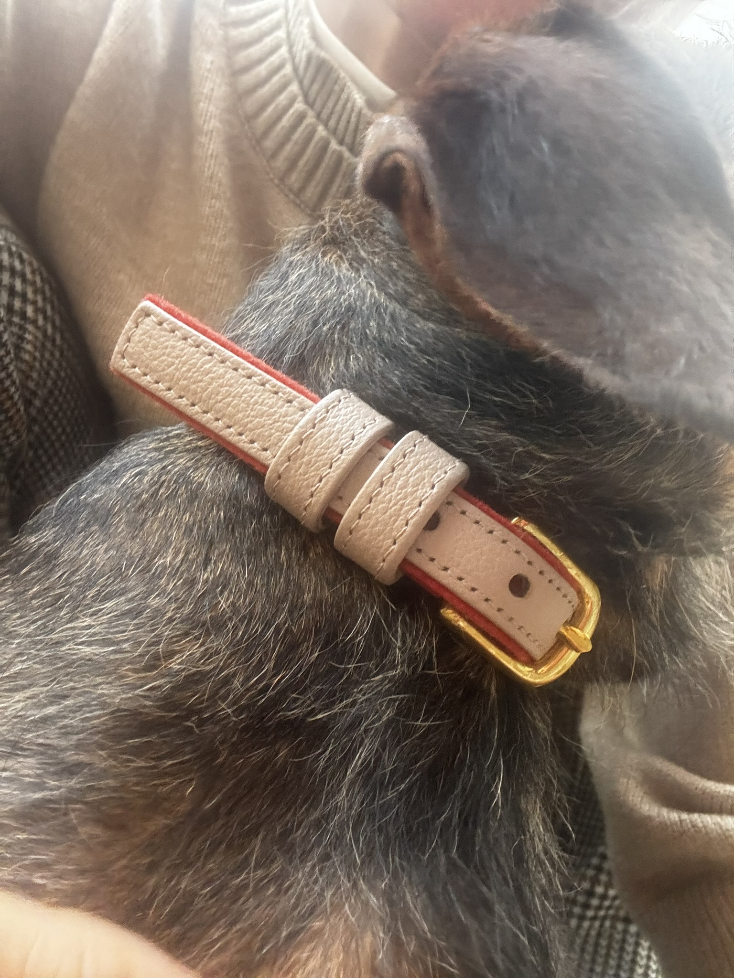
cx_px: 367
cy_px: 489
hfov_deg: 46.8
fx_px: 848
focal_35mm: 30
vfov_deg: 60.0
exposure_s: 1/52
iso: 320
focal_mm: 2.69
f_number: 1.9
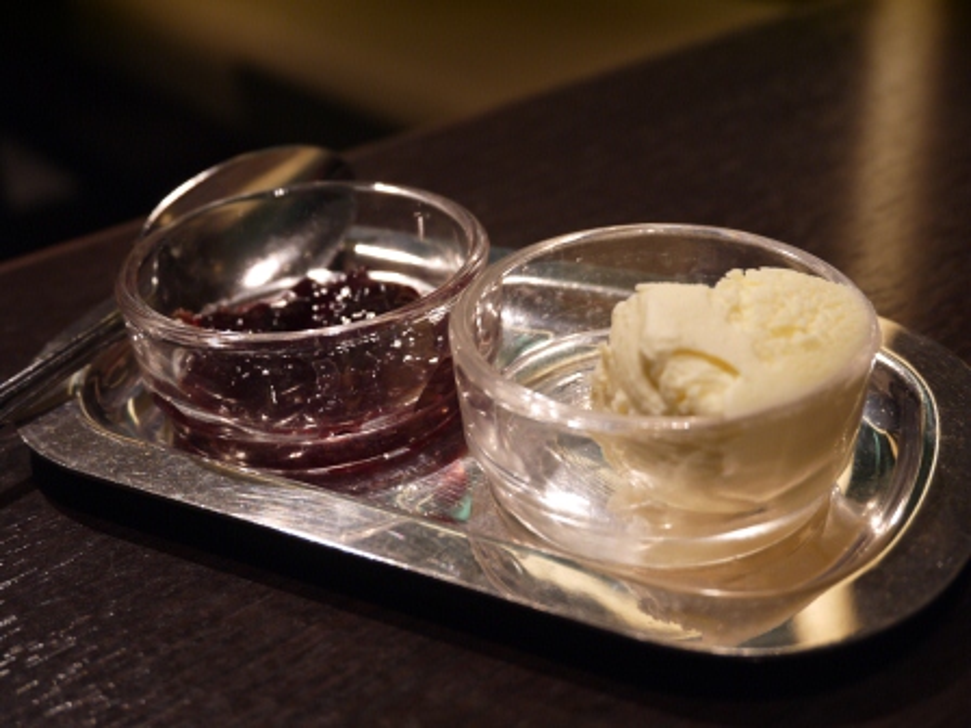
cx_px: 486
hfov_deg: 42.9
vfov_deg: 32.9
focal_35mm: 44
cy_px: 364
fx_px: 1234
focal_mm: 22
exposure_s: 1/60
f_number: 4.6
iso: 250
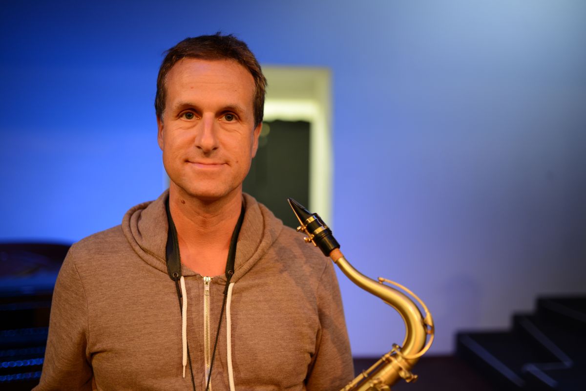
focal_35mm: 35
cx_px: 293
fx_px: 570
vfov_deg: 37.9
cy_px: 196
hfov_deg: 54.4
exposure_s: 1/60
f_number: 1.4
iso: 400
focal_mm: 35
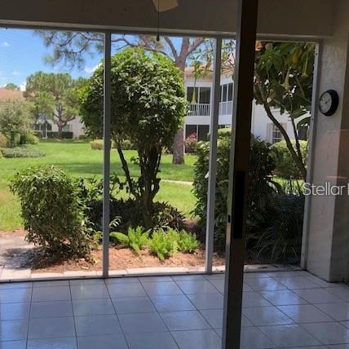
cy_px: 188
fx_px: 422
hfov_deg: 44.3
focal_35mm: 37
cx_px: 118
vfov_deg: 44.9
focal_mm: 4
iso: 20
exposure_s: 1/154
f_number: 1.8
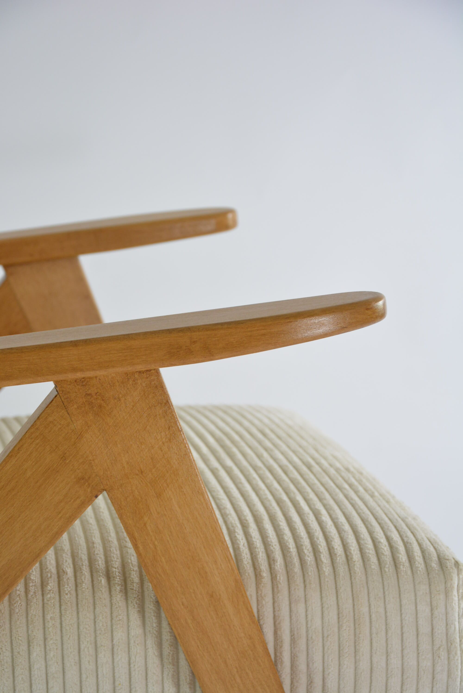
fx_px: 1906
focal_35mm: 99
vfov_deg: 20.6
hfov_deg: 13.8
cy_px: 346
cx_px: 232
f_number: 5.6
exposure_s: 1/125
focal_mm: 66
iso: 720
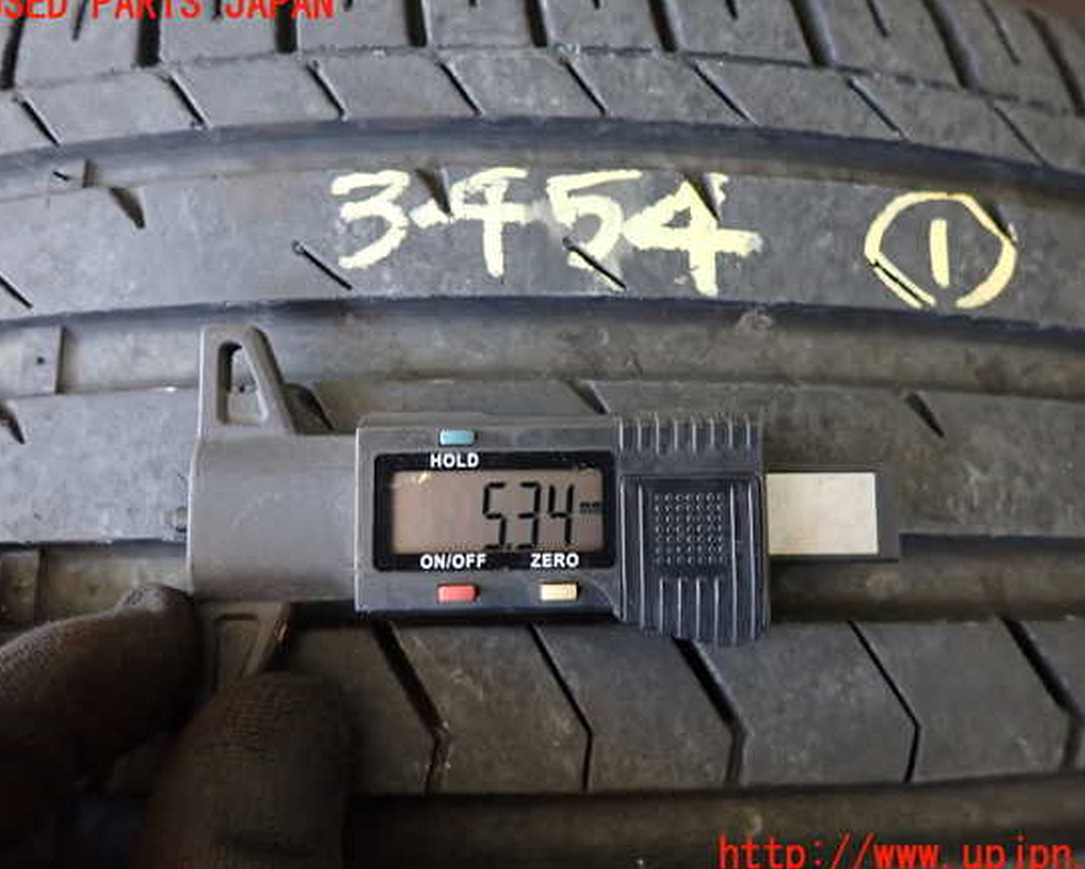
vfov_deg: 53.2
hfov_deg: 64.0
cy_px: 430
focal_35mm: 27
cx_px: 571
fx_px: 867
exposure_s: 1/30
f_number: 2
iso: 400
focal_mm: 4.5
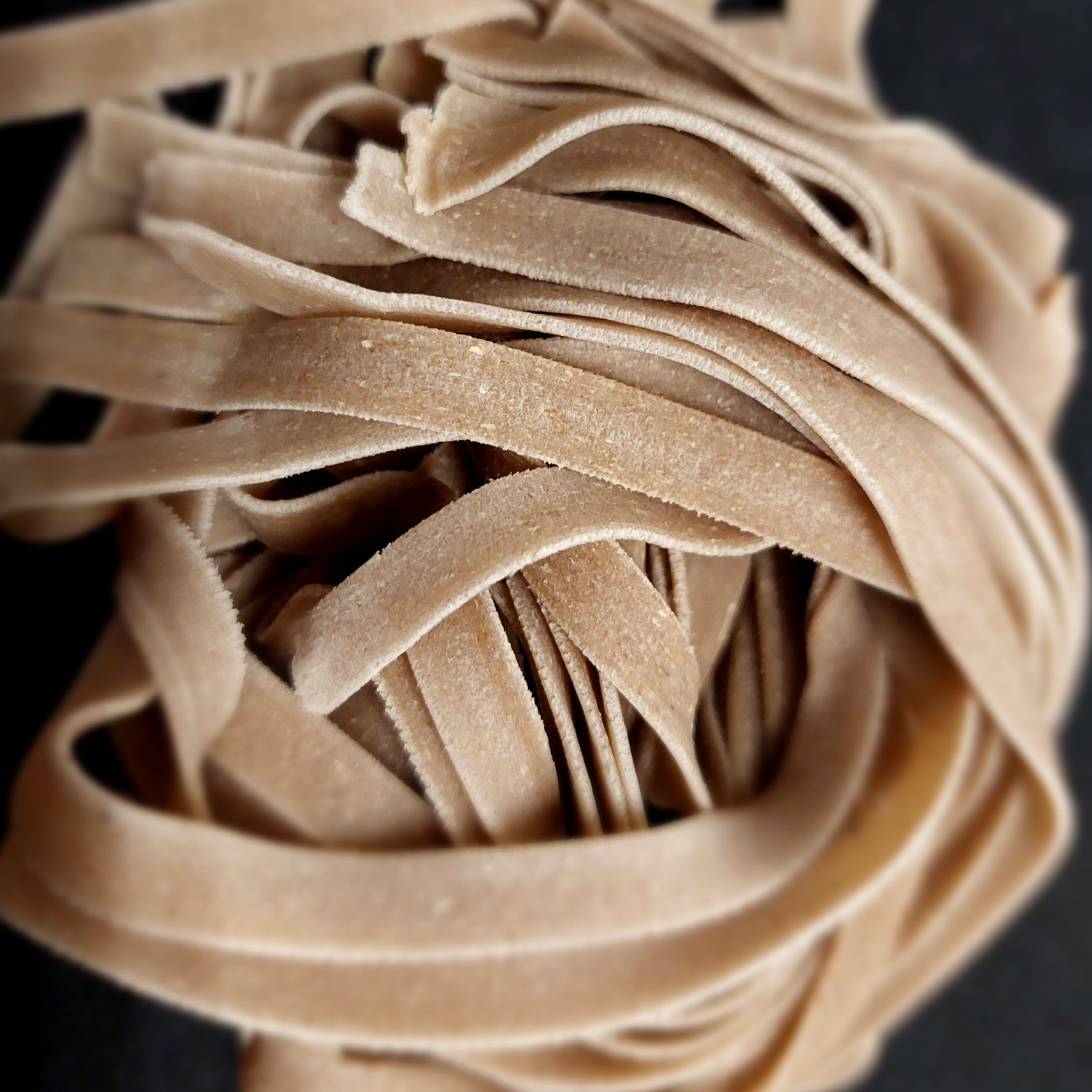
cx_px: 551
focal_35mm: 33
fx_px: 1178
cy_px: 420
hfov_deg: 49.7
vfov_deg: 49.3
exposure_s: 1/50
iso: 200
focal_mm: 5.23
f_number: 1.8
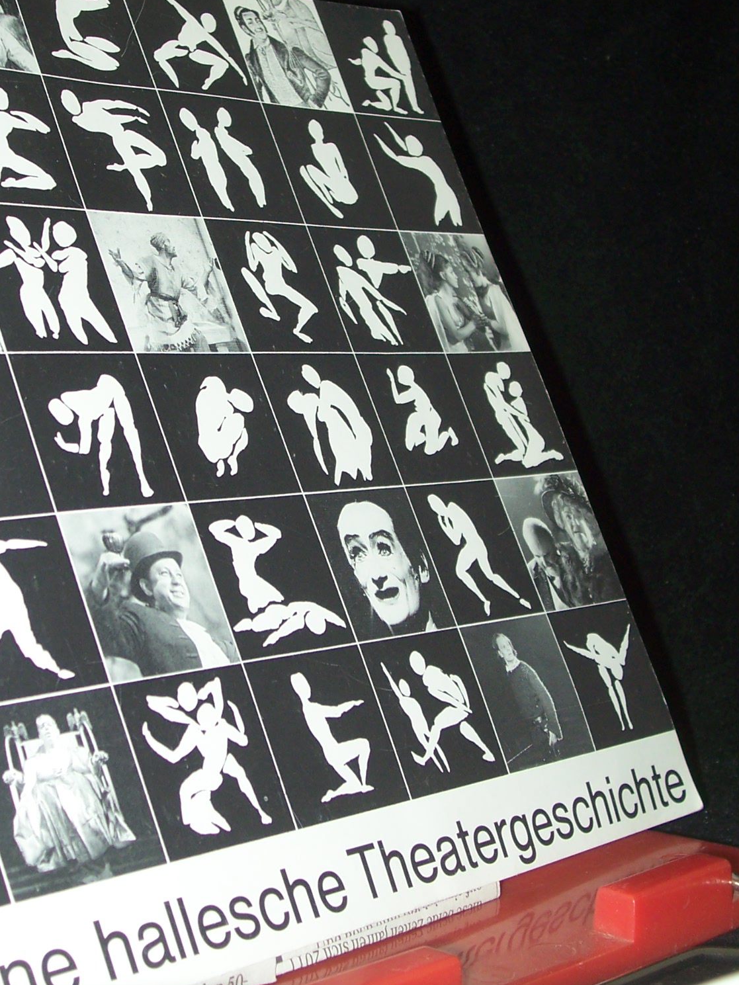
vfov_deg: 29.8
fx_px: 1850
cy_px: 421
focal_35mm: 65
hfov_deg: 22.5
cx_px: 285
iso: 80
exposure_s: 1/60
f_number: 2.8
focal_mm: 7
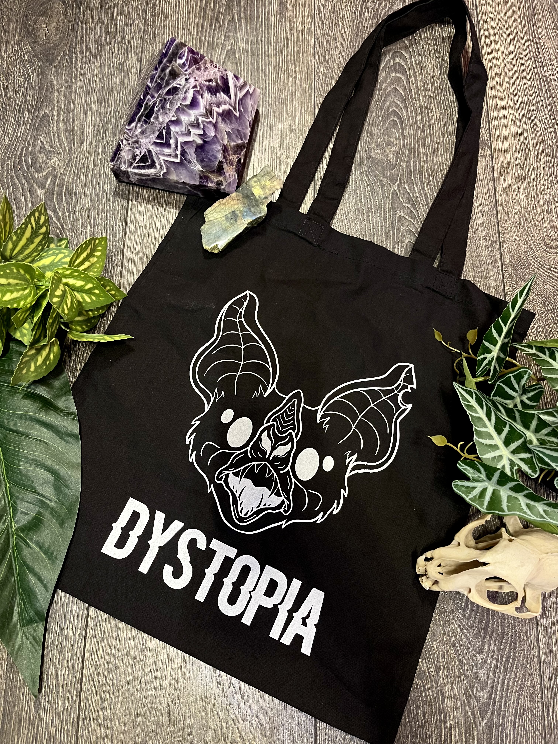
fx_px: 559
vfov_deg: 67.3
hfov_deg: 53.1
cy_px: 372
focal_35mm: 26
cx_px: 279
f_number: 1.6
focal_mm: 5.1
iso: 500
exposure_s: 1/50
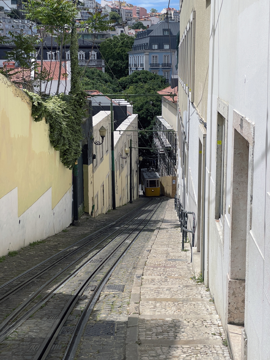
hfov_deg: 28.0
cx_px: 135
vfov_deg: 36.8
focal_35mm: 52
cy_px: 180
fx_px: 541
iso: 25
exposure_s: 1/2817
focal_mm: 6
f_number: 2
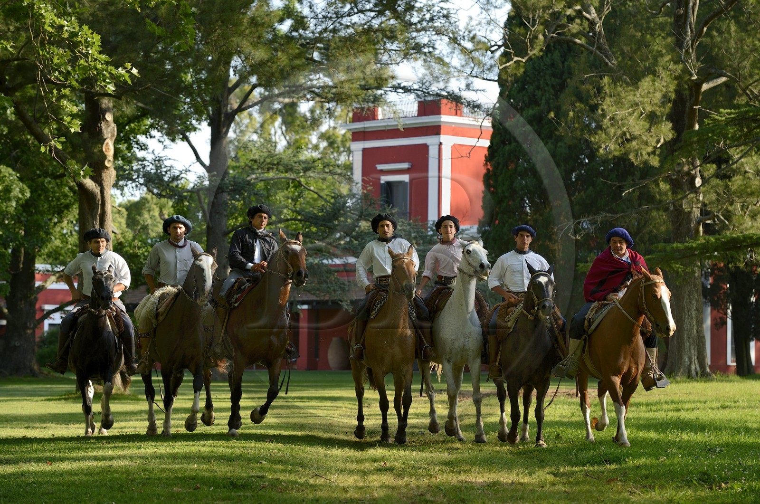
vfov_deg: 11.8
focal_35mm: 116
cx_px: 380
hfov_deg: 17.7
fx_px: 2445
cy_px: 252
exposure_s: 1/400
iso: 400
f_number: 5.6
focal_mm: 116
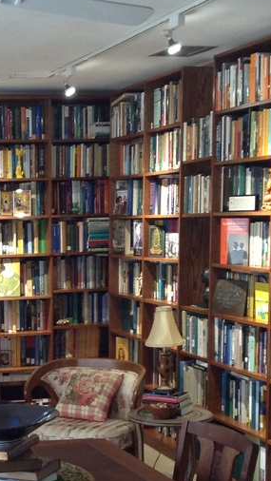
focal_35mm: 77
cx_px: -11
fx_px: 983
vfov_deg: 27.2
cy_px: 348
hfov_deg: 15.4
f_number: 2.4
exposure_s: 1/15
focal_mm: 4.28
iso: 160
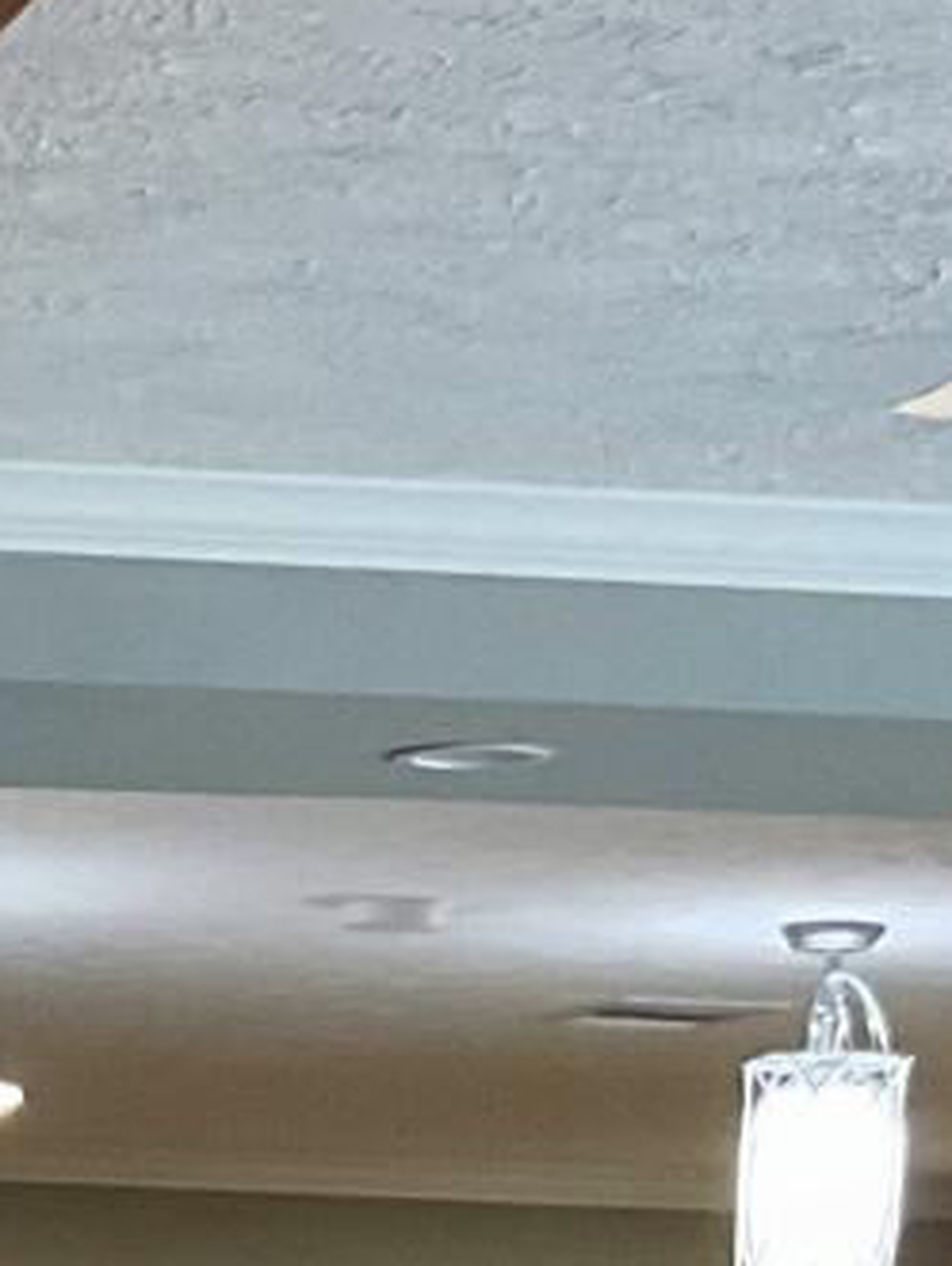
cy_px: 2249
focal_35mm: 175
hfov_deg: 8.0
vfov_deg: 10.6
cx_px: -1208
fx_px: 6405
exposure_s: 1/60
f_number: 1.8
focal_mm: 3
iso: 160
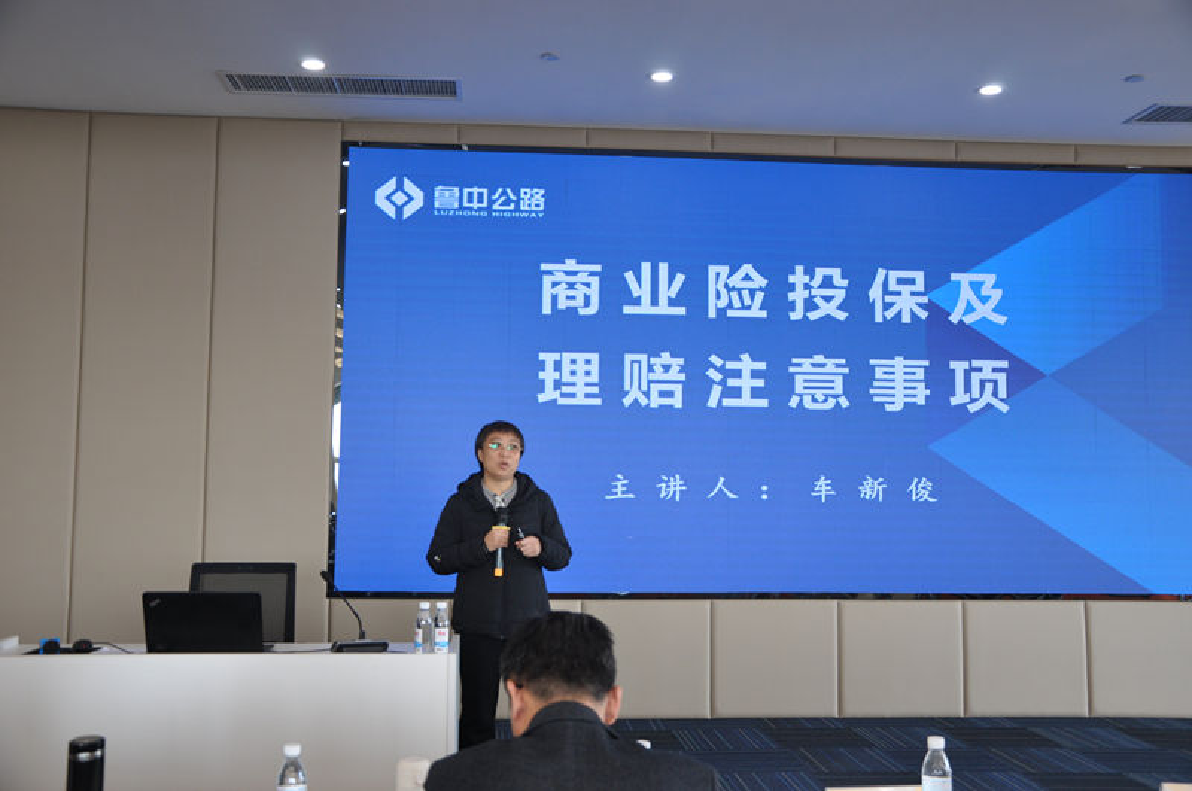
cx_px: 596
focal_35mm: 36
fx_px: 1190
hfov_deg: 53.2
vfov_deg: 36.8
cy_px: 396
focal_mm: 24
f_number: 3.8
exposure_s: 1/80
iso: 400
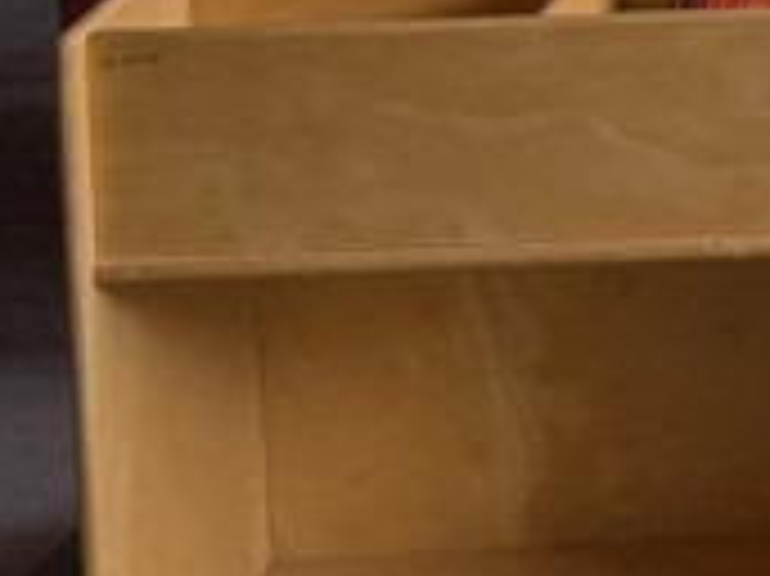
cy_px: -882
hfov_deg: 8.6
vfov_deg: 7.3
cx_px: 2319
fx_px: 4223
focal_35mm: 190
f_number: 1.73
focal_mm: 4.38
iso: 46
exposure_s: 1/50
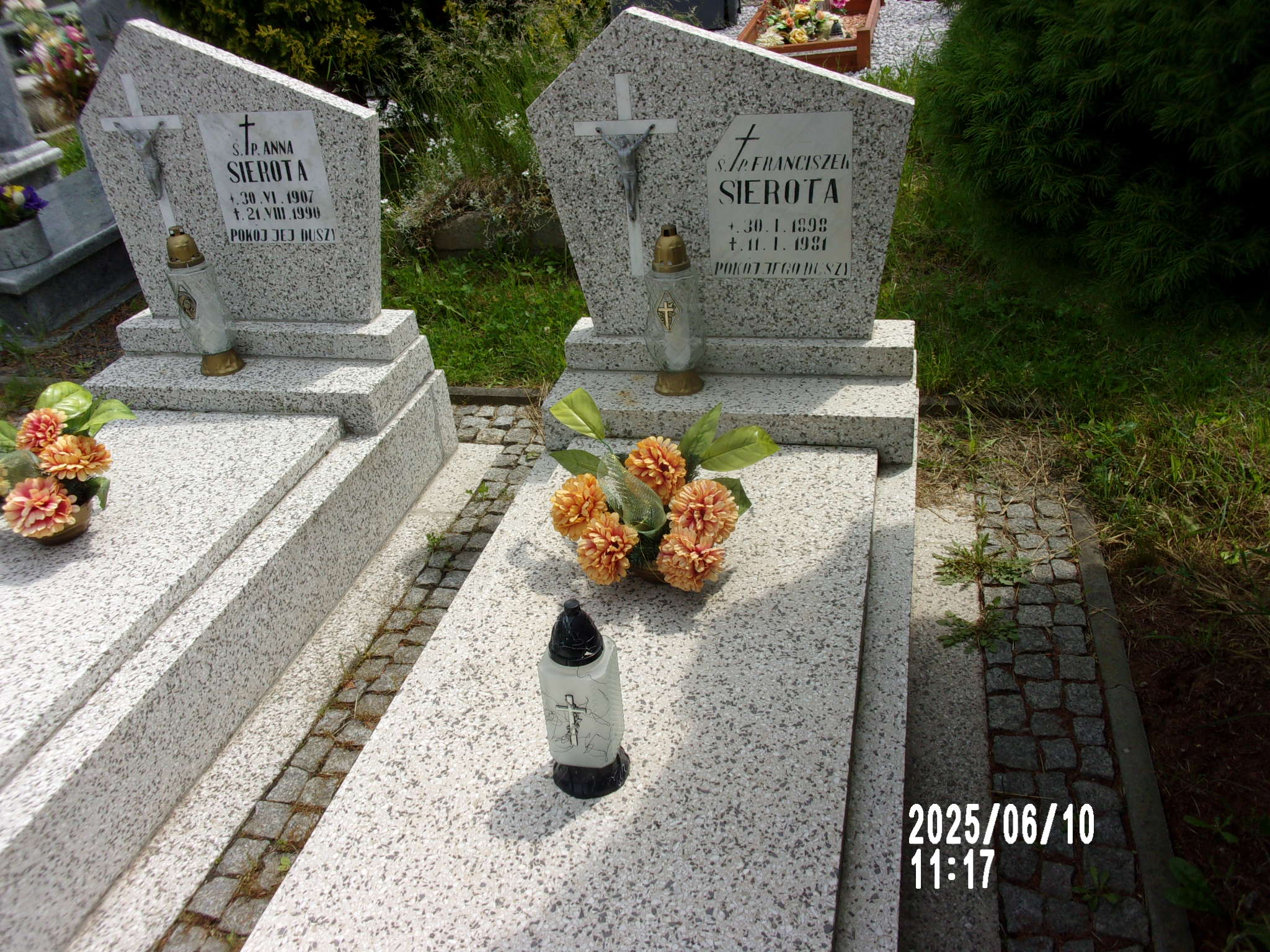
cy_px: 476
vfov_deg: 49.7
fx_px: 1027
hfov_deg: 63.4
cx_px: 635
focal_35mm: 28
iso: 80
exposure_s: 1/105
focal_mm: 5.1
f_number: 10.8
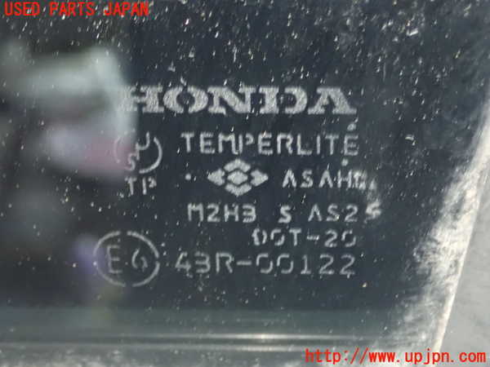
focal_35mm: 74
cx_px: 245
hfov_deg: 26.3
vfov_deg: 19.9
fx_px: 1047
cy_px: 184
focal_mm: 13.47
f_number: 4.2
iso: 1600
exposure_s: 1/4
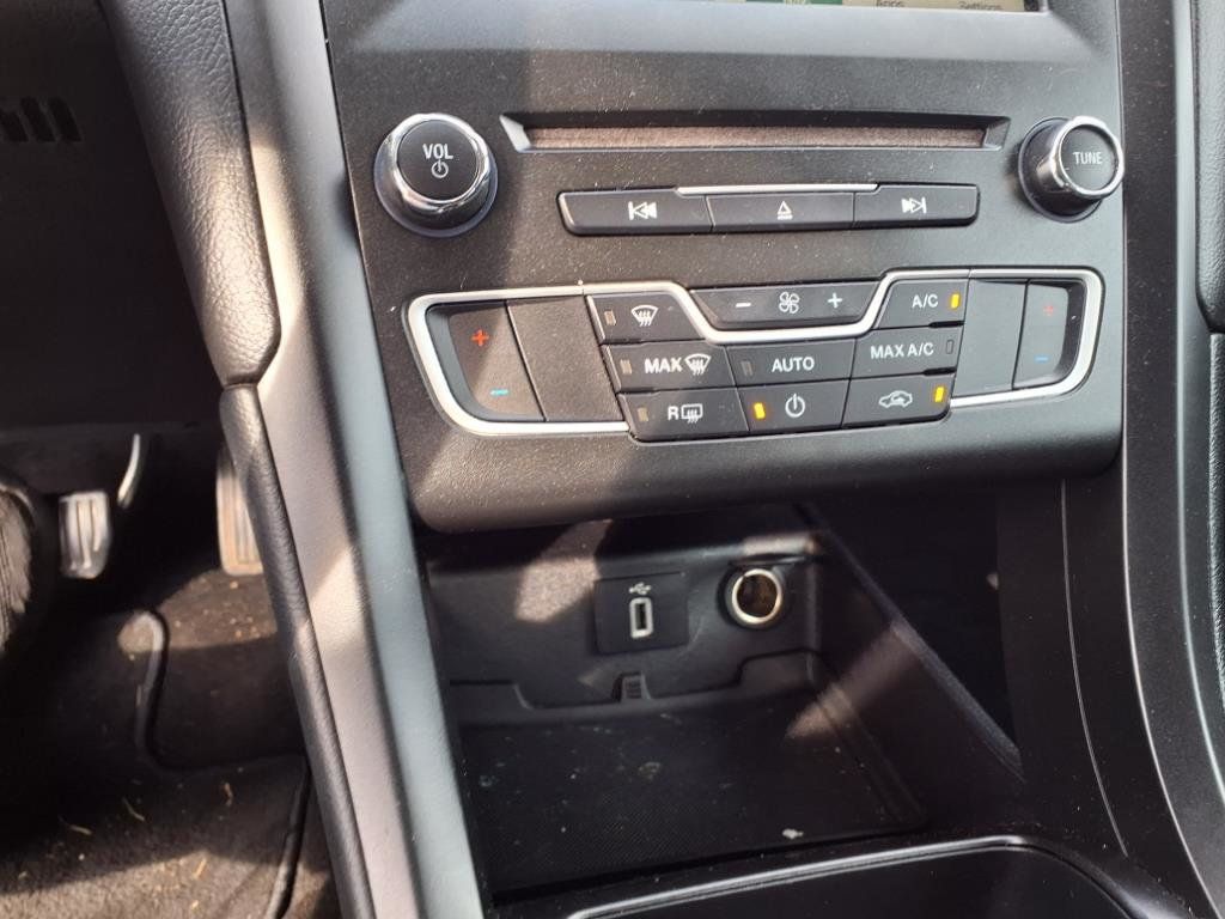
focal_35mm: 27
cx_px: 612
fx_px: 955
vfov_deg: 51.4
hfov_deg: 65.3
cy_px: 460
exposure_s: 1/60.2
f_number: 1.9
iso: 40
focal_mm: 3.58
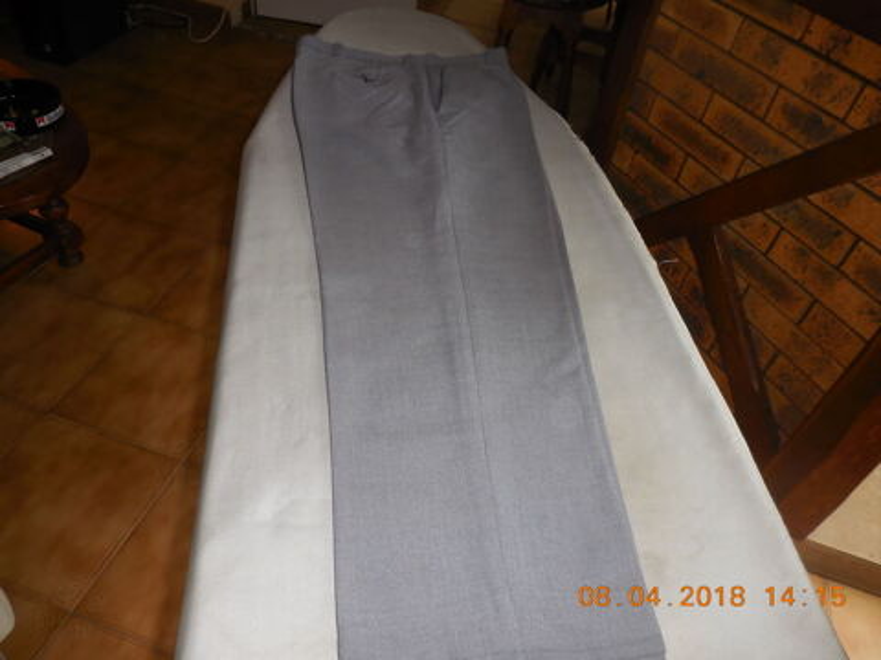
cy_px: 330
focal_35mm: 25
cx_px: 440
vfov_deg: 54.9
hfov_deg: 69.4
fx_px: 636
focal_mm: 4.5
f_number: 3.7
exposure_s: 1/25
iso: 125
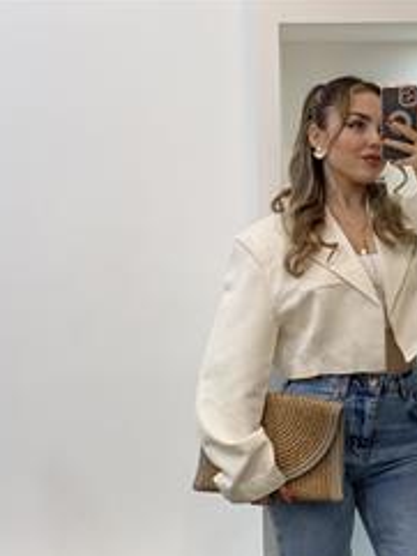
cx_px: 332
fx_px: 1428
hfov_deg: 16.5
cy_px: 472
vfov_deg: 21.6
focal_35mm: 89
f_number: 2
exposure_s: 1/100
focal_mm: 6
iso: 64
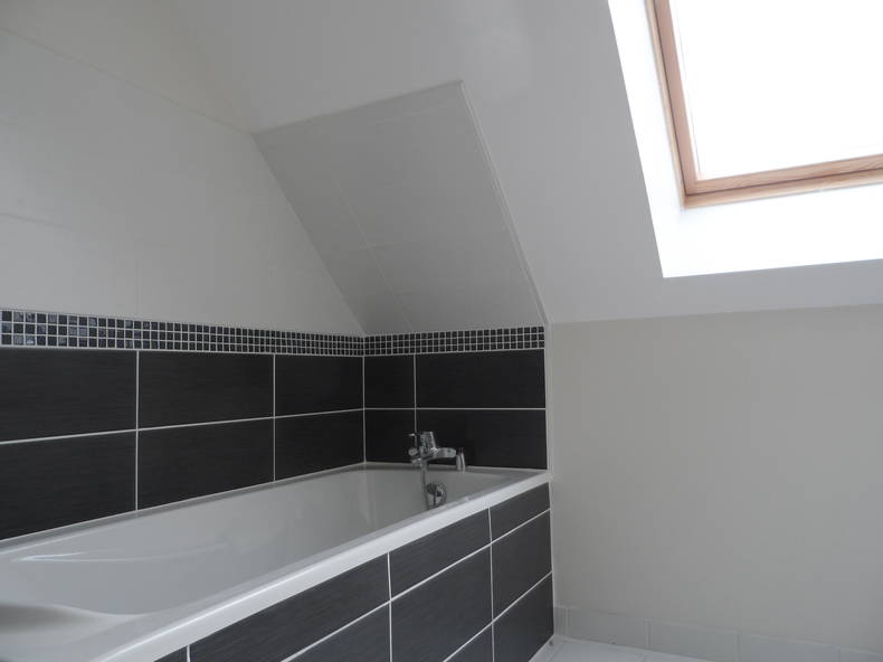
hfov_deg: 71.6
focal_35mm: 24
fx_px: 612
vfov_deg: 56.8
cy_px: 331
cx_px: 442
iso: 120
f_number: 3.2
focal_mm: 4
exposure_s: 1/30
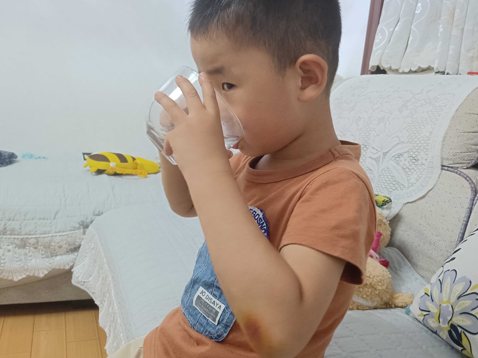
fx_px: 456
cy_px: 175
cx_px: 229
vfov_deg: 42.9
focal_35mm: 33
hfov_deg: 55.3
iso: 2118
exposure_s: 1/30
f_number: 1.9
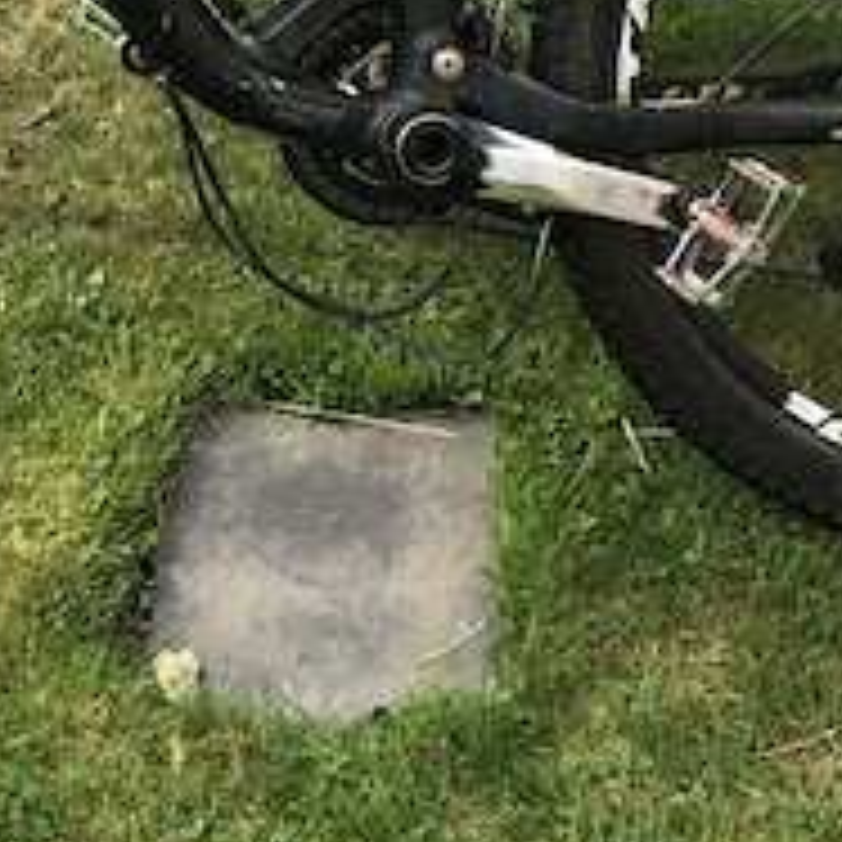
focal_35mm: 106
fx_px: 2917
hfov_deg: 16.3
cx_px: 140
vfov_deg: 16.1
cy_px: -32
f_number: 1.8
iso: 20
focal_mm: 4
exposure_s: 1/267
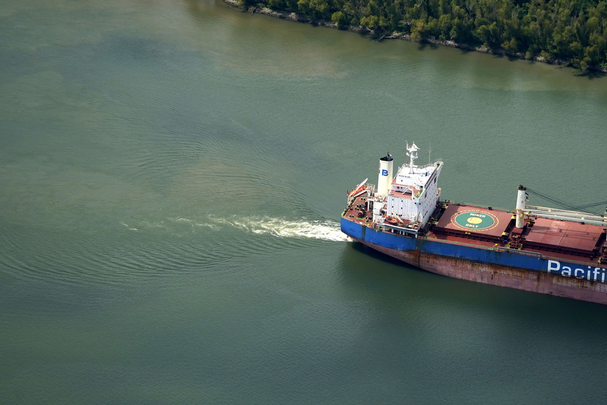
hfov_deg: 11.5
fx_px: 3018
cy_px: 202
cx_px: 304
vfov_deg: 7.7
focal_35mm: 179
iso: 800
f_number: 5.6
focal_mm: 179
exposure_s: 1/6400
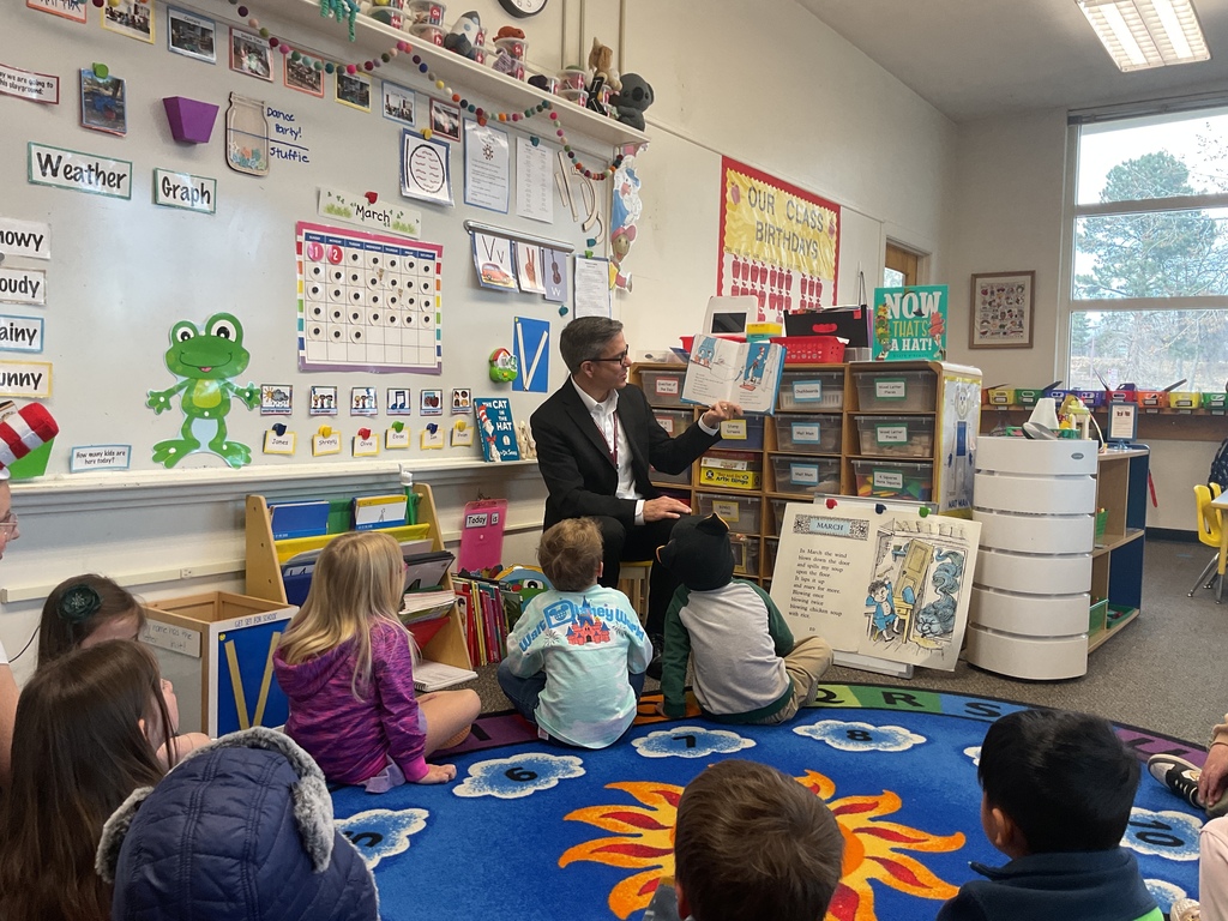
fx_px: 1029
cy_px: 460
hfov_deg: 61.7
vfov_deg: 48.2
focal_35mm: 29
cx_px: 614
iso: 64
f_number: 1.8
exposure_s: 1/120
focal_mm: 3
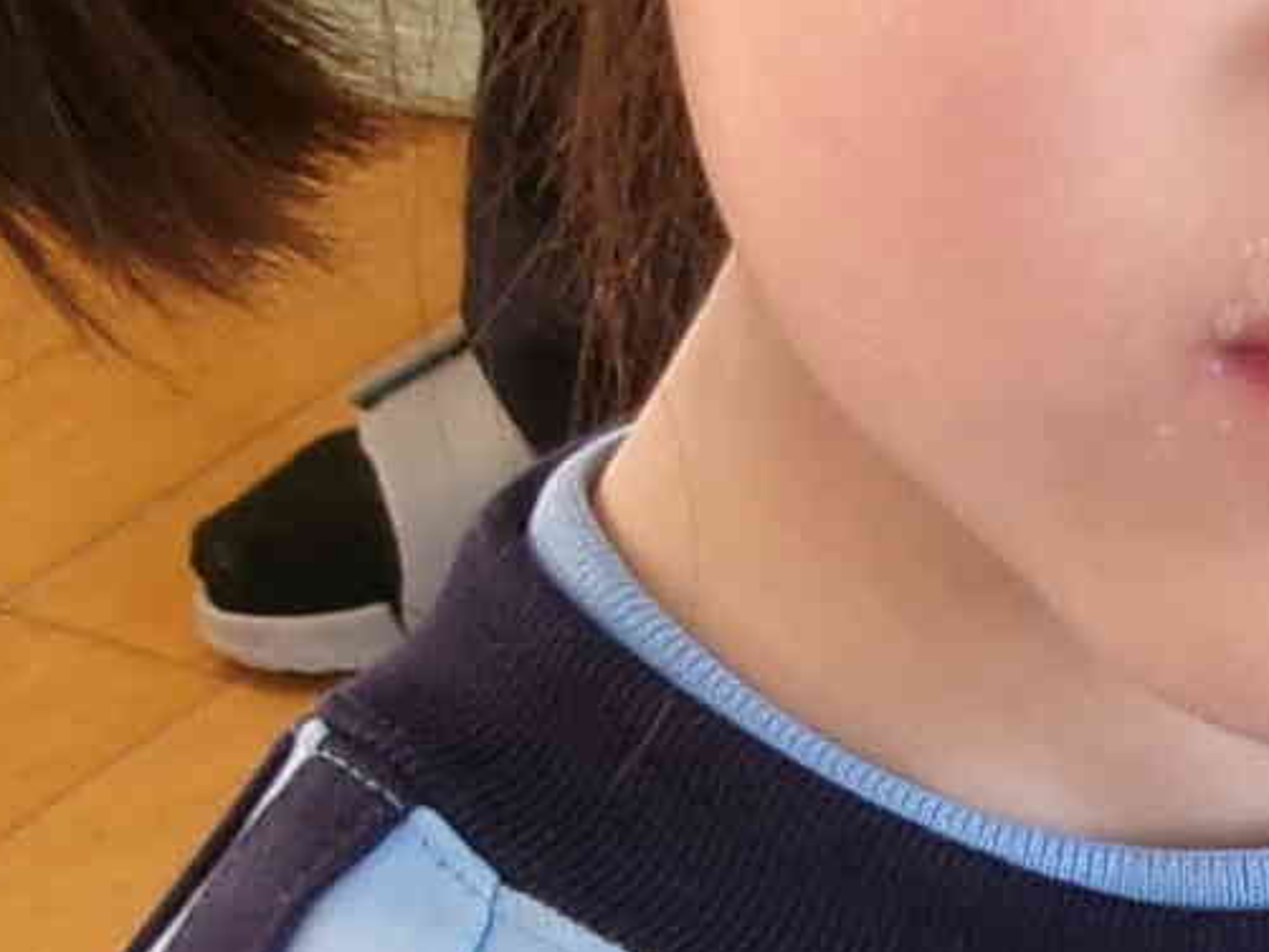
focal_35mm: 204
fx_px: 7480
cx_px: 1388
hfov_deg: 9.6
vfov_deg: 7.2
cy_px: 1312
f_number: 3.9
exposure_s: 1/34
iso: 150
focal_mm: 5.1
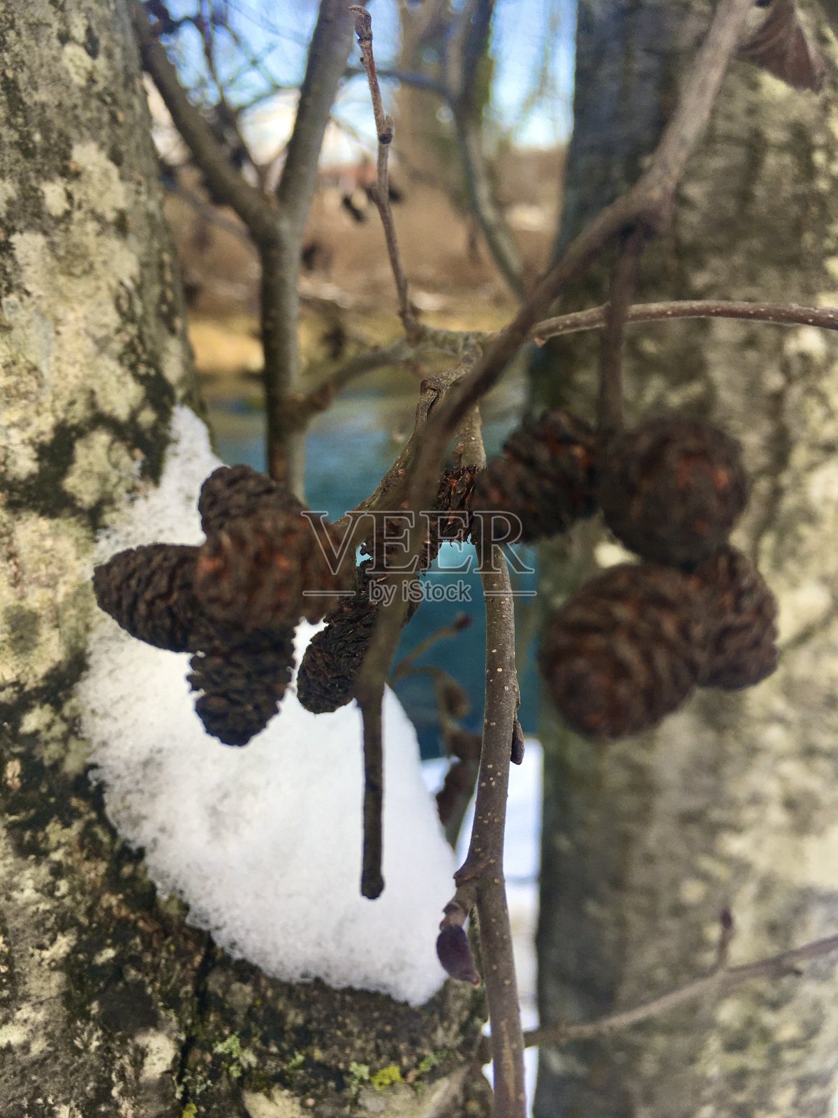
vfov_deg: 61.7
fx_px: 936
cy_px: 559
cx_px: 419
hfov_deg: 48.2
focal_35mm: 29
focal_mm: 4.15
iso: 25
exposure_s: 1/434
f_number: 2.2
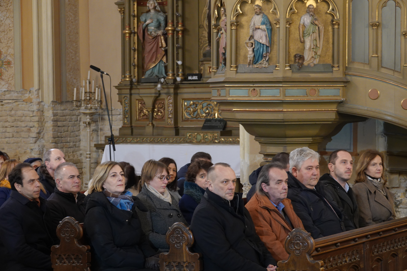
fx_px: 1130
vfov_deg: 13.7
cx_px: 204
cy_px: 136
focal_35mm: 100
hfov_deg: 20.4
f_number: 4
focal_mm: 36.72
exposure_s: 1/8
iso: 800
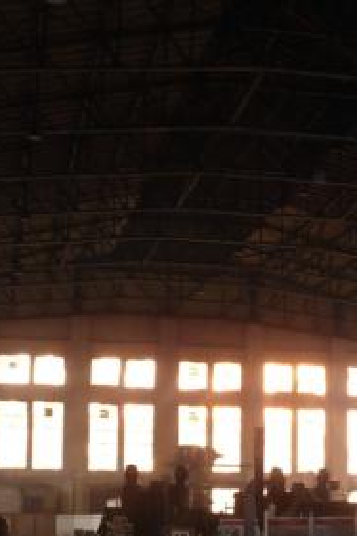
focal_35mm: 83
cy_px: 420
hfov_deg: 16.1
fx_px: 1236
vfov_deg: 24.1
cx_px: 357
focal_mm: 4.7
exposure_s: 1/30
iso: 160
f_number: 3.3
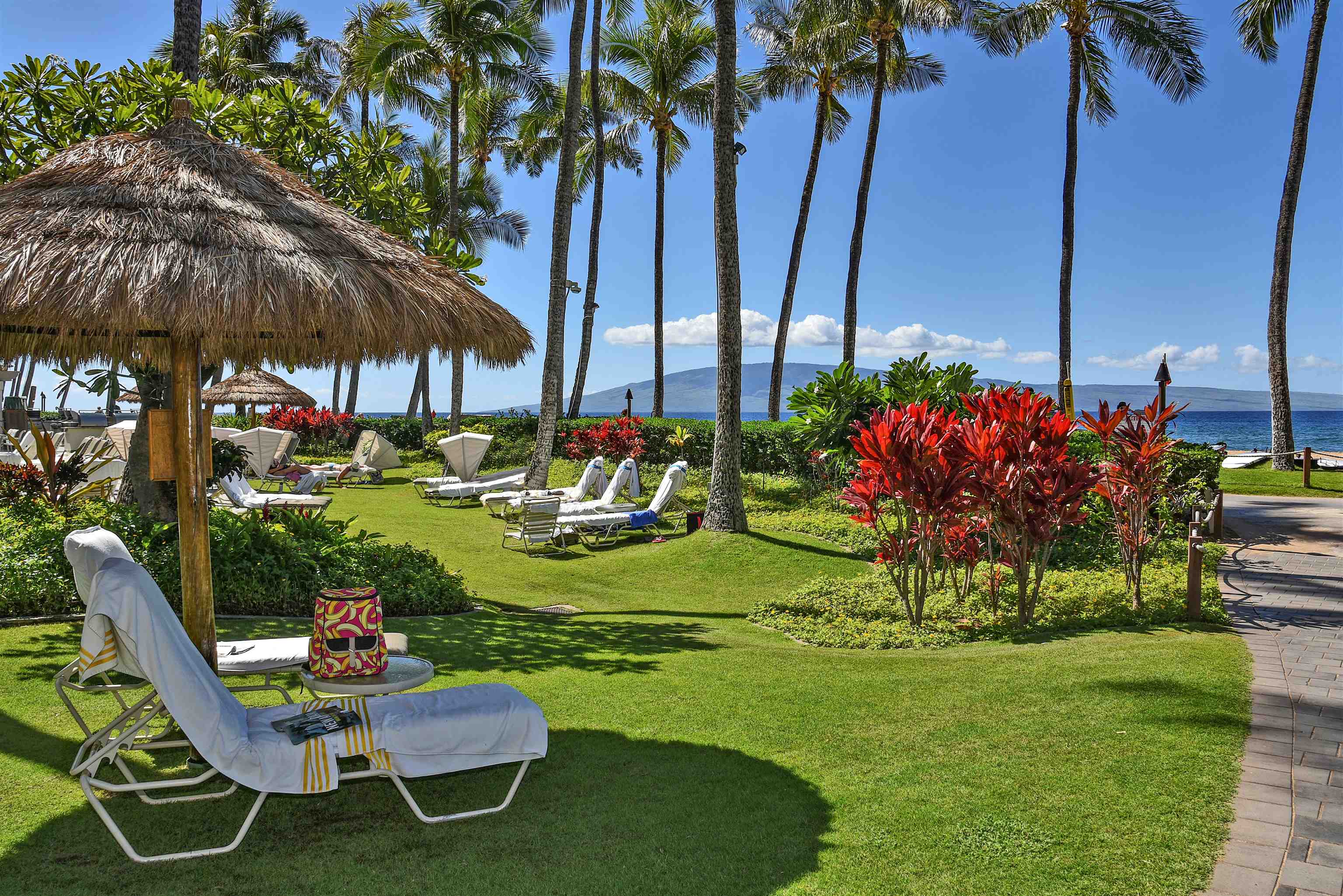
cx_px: 672
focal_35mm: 24
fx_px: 896
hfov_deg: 73.7
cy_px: 448
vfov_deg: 53.2
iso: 100
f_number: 11
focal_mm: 24
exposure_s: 1/200
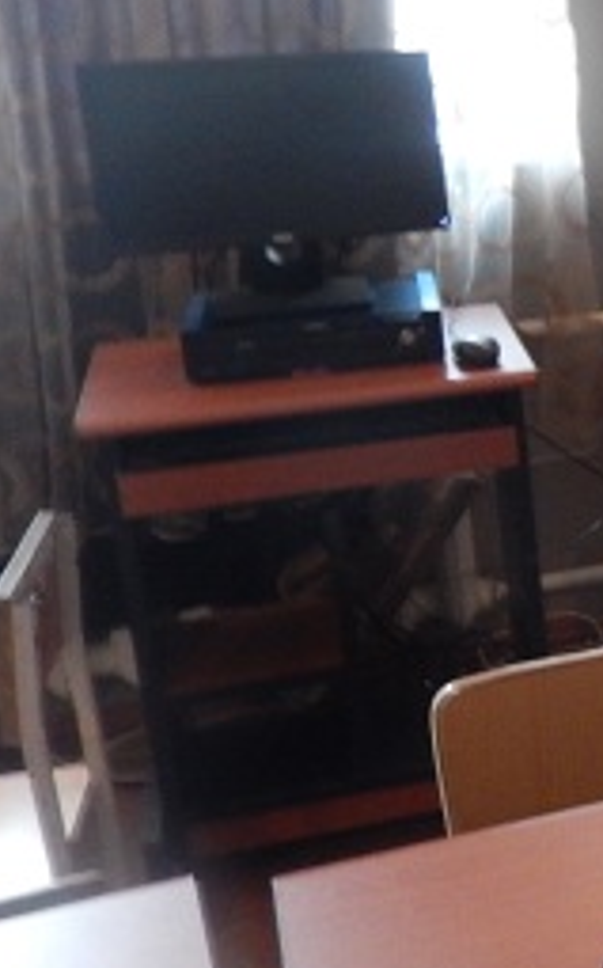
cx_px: 1090
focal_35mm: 67
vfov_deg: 30.6
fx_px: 1765
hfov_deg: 16.3
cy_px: 423
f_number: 3.4
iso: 400
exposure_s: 1/10
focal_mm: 4.5
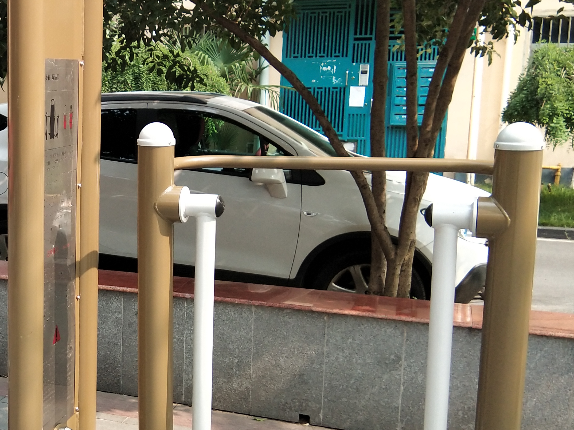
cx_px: 40
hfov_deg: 30.5
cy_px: 236
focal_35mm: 60
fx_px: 995
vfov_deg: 24.4
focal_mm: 3.69
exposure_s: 1/215
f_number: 2.2
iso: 50
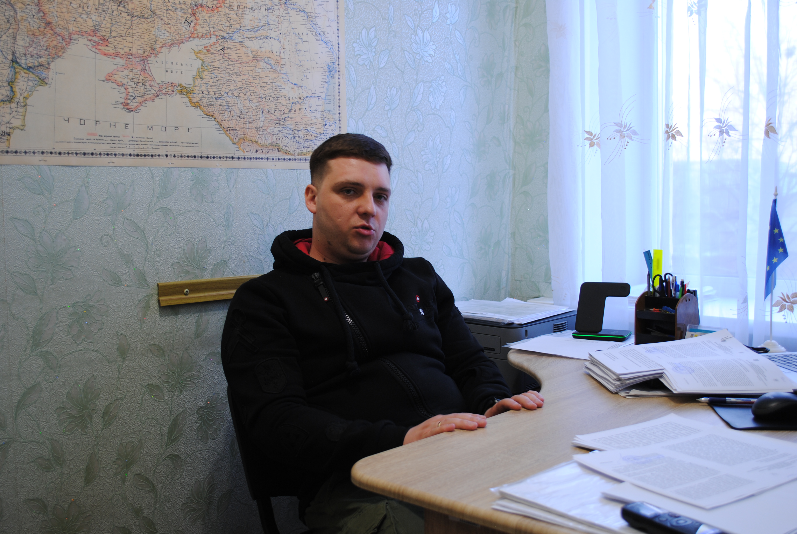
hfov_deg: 53.1
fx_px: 798
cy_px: 267
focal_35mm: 36
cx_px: 398
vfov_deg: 37.0
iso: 100
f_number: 4
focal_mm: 24
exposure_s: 1/8
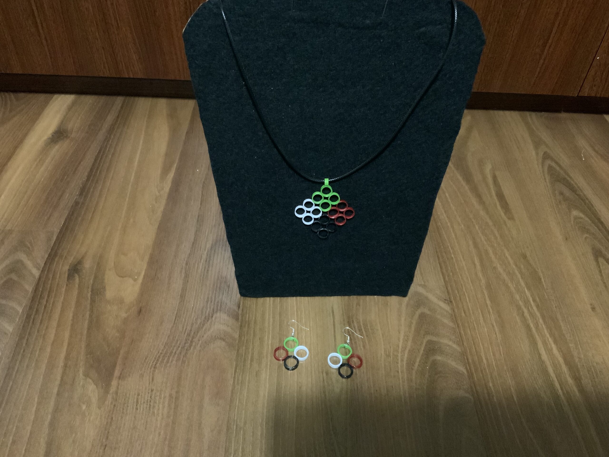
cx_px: 304
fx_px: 510
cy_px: 228
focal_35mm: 29
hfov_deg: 61.7
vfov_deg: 48.2
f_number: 1.8
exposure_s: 1/17
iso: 640
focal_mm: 3
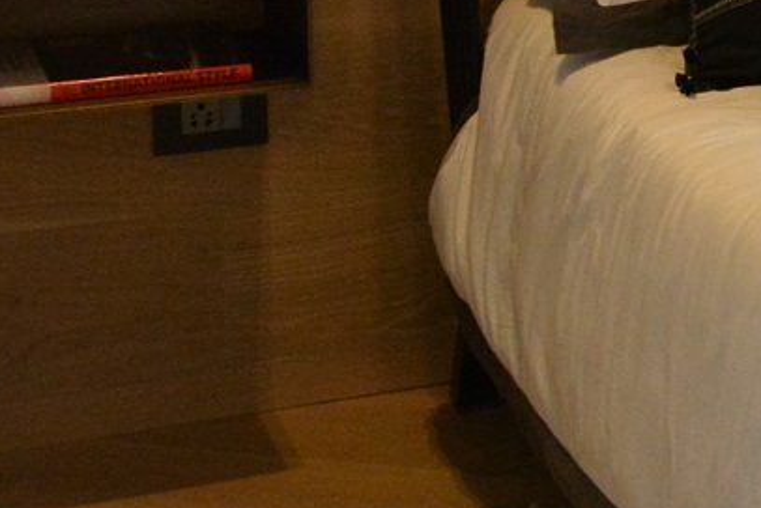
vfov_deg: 8.8
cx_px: 1788
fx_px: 3152
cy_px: -465
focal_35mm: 149
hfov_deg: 11.5
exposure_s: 1/200
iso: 1600
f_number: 5.6
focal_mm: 18
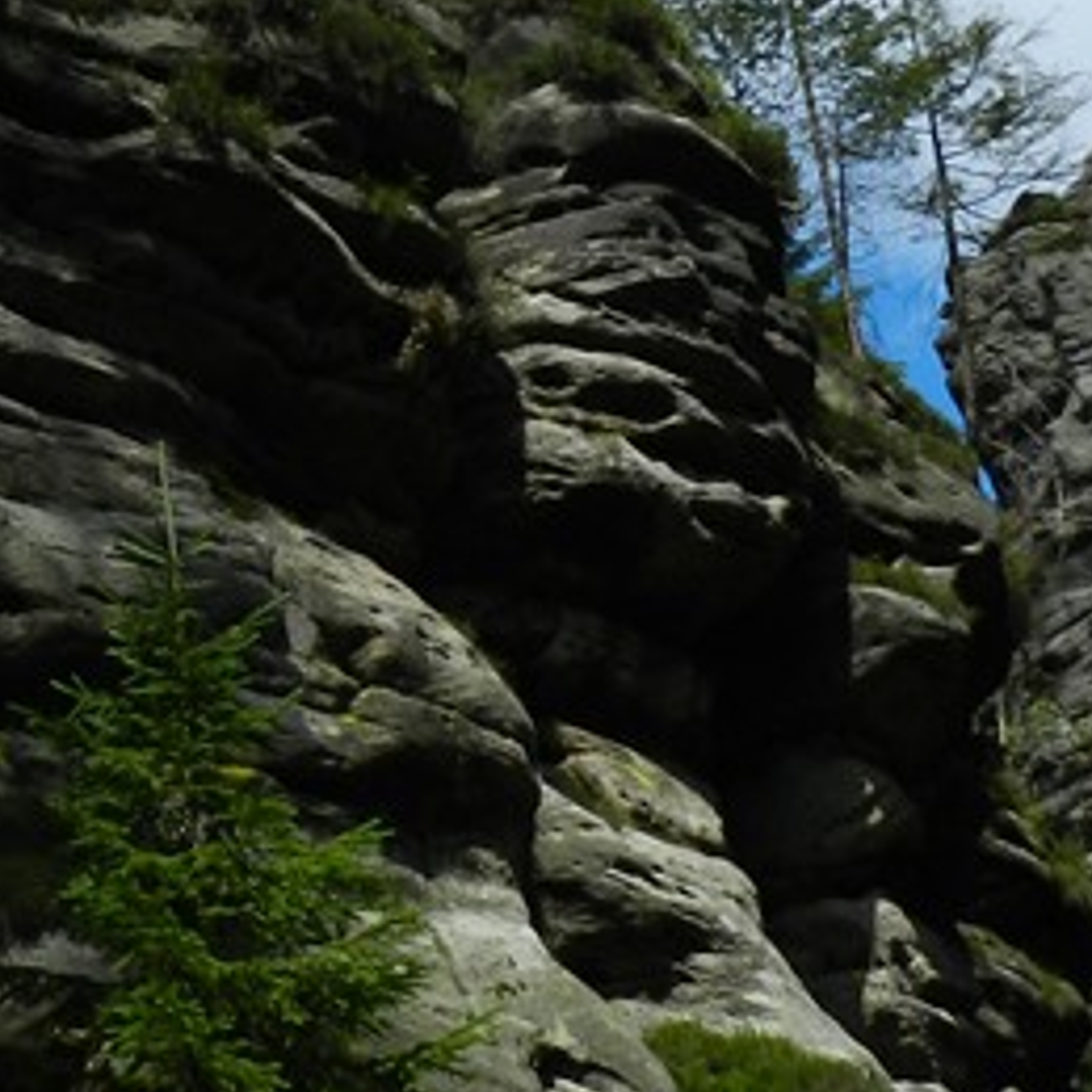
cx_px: 101
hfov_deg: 21.2
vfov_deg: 21.5
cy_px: 294
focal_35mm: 80
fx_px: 2855
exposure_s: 1/1250
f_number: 4
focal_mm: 4
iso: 160
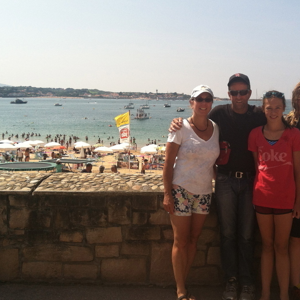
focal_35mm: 48
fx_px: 471
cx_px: 197
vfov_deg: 35.3
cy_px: 138
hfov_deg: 35.1
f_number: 2.8
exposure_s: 1/1667
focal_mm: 3.85
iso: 80
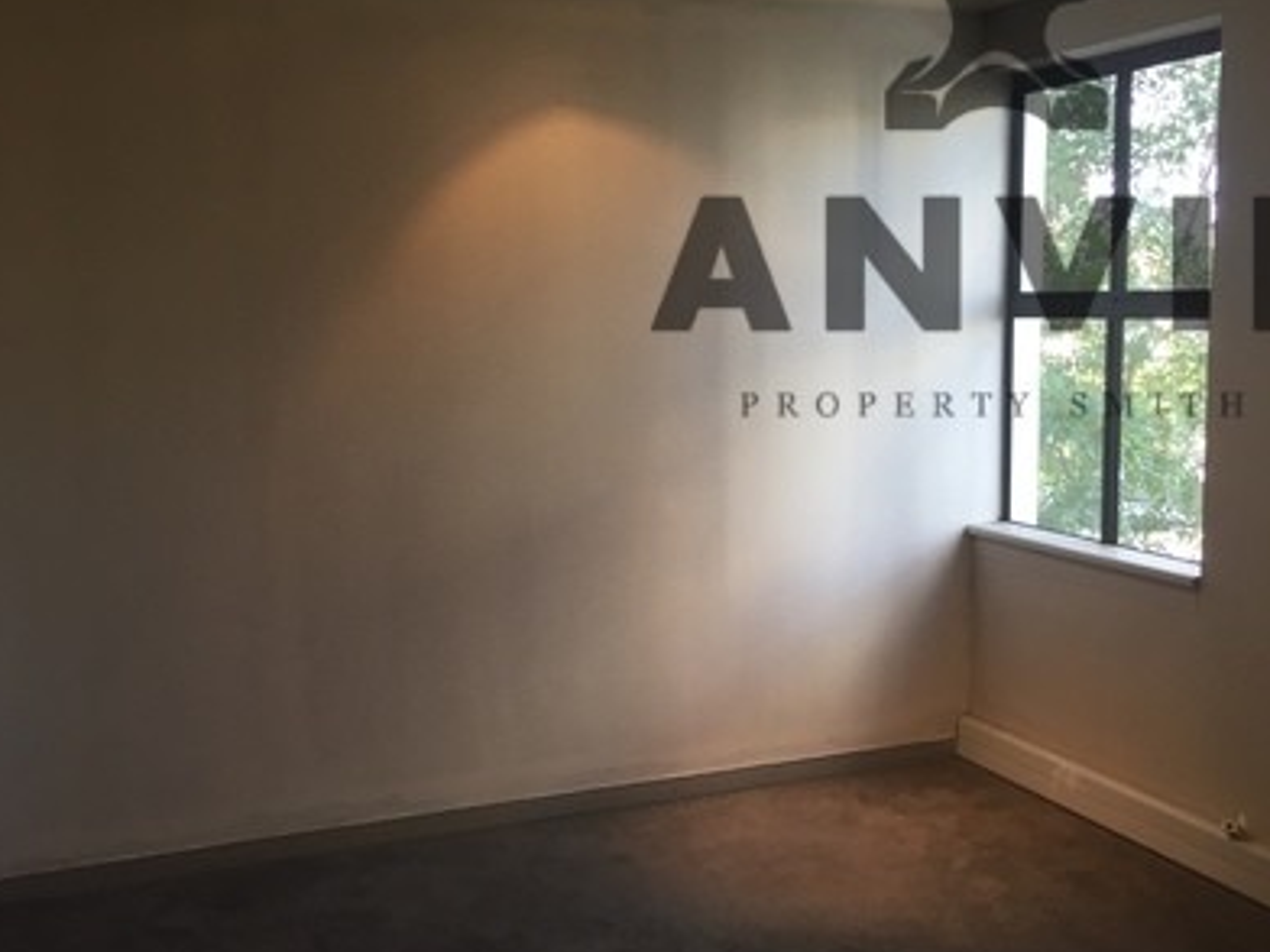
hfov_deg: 50.1
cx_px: 580
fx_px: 1357
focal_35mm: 37
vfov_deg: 38.6
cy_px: 442
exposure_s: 1/33
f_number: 2.2
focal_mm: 4.15
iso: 40
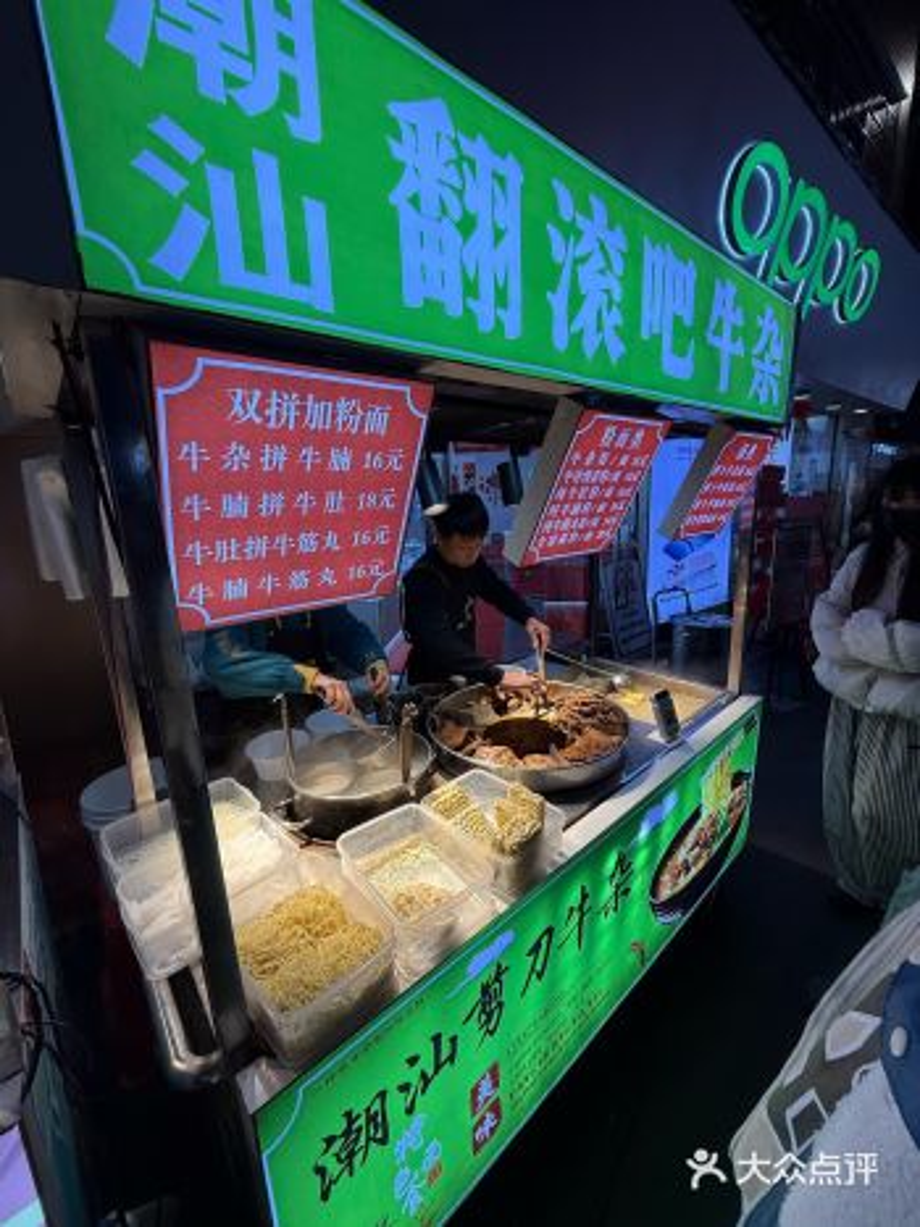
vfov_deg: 102.1
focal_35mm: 14
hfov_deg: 85.6
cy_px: 614
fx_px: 496
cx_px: 460
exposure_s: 1/105
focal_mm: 2.22
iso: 64
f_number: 2.2
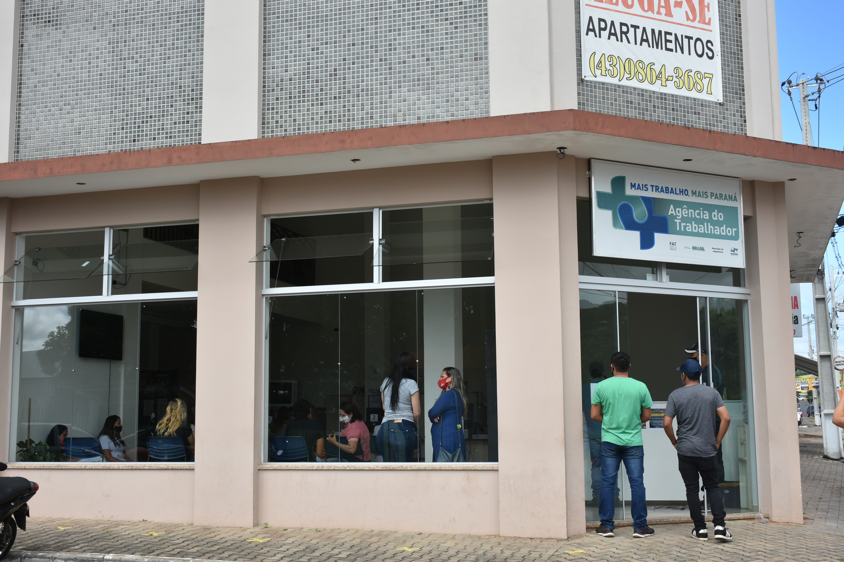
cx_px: 422
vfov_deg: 29.9
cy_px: 281
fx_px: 1055
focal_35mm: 45
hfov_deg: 43.6
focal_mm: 30
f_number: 8
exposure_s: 1/500
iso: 280
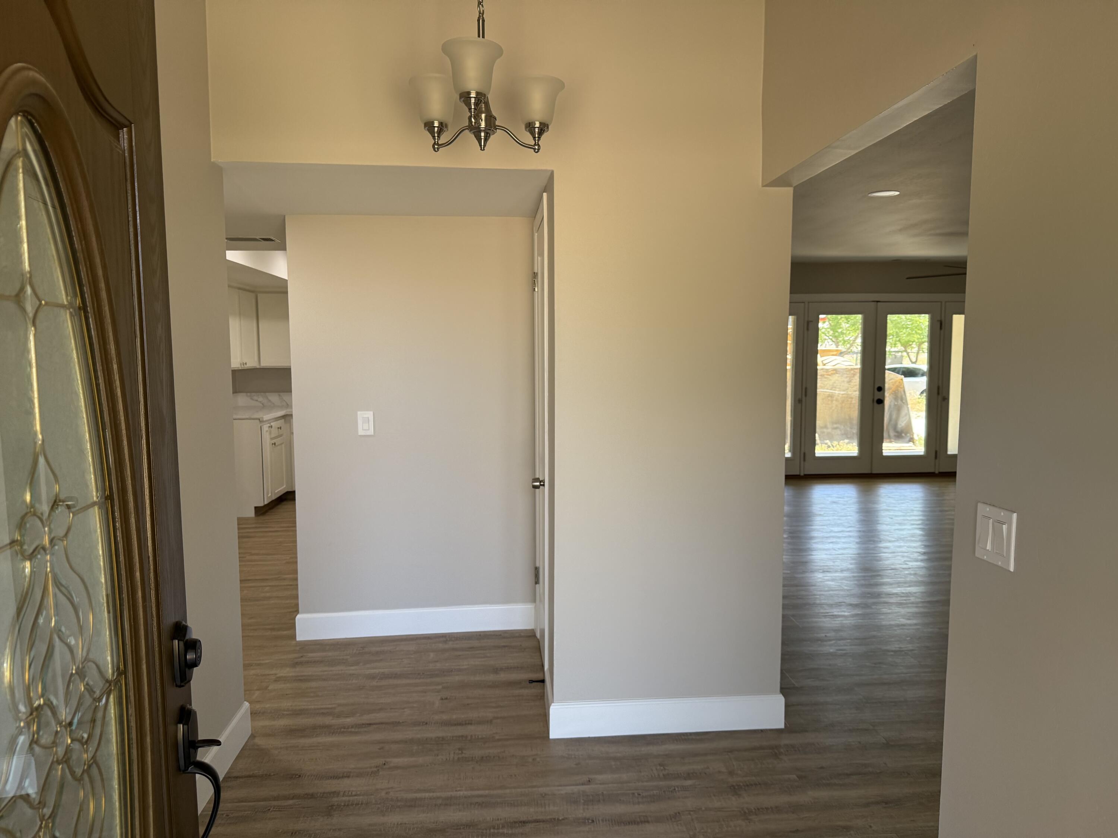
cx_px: 559
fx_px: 775
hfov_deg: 71.6
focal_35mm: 24
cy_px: 419
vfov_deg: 56.8
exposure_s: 1/233
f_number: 1.78
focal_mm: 6.76
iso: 160
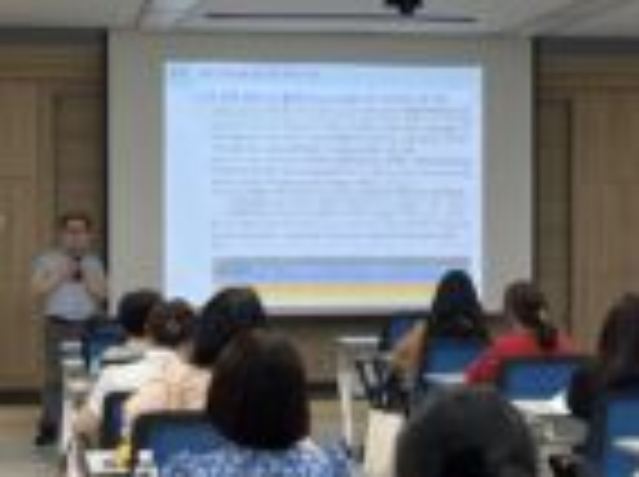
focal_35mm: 88
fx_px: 1622
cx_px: 392
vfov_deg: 16.5
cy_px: 418
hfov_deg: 22.2
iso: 64
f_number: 1.6
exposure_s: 1/120
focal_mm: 5.1
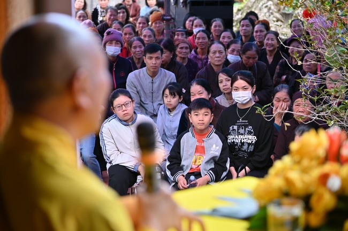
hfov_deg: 18.3
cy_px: 116
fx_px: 1082
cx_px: 174
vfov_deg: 12.2
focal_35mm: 112
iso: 125
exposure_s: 1/50
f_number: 4.5
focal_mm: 112
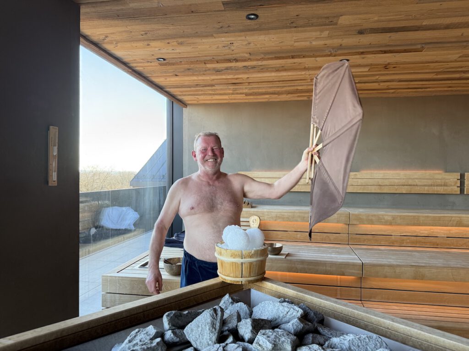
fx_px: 325
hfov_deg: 71.6
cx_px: 234
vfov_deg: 56.8
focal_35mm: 24
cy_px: 176
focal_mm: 6.76
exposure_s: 1/120
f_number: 1.78
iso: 100
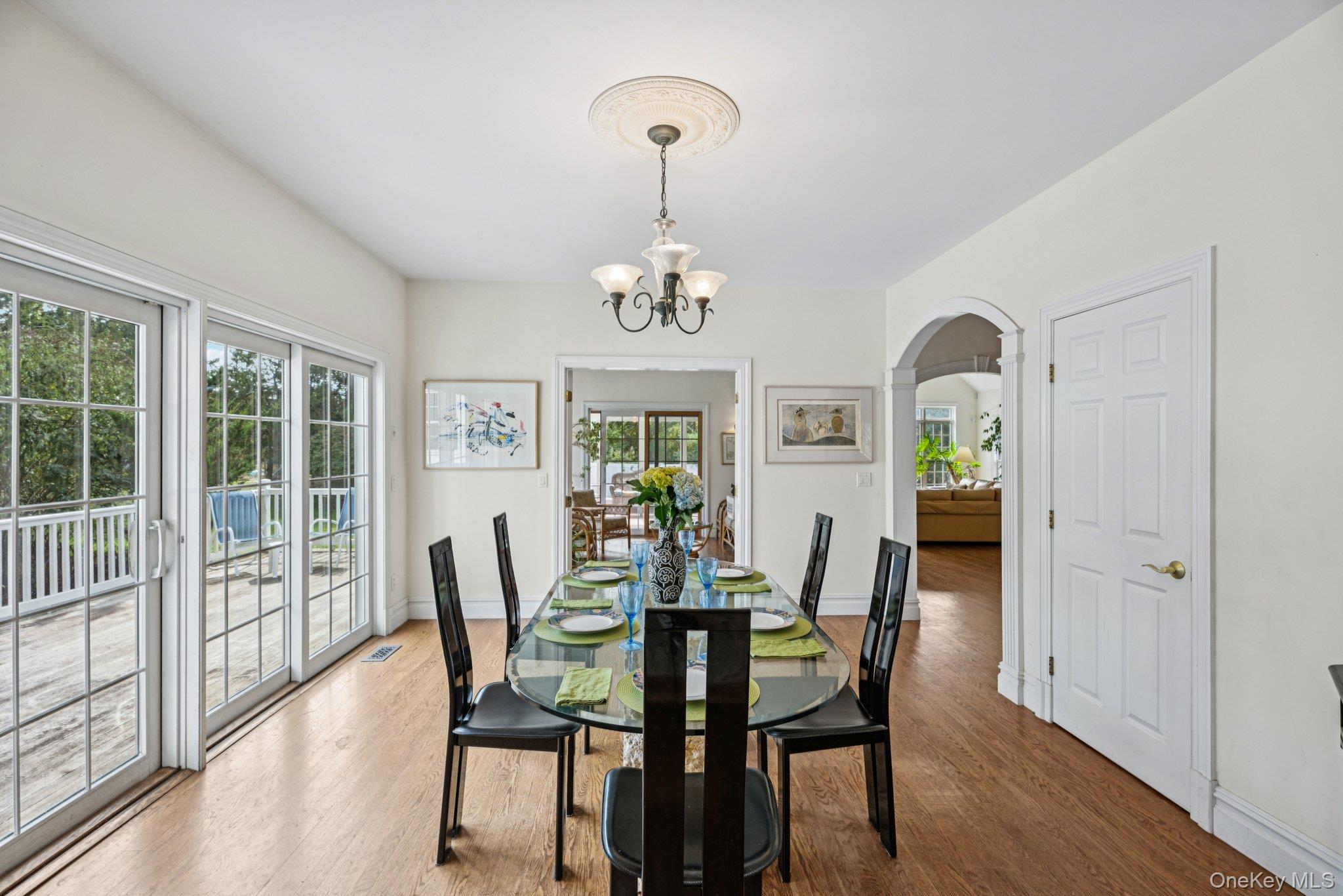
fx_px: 597
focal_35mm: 16
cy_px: 448
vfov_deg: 73.8
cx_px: 672
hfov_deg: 96.7
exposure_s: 1/60
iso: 400
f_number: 7.1
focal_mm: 16
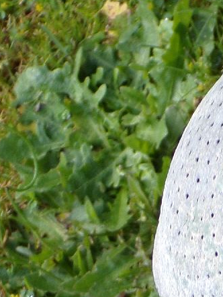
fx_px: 1502
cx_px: 368
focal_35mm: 175
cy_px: 201
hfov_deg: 8.3
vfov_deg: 11.3
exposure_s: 1/150
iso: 80
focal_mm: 7.6
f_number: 3.4
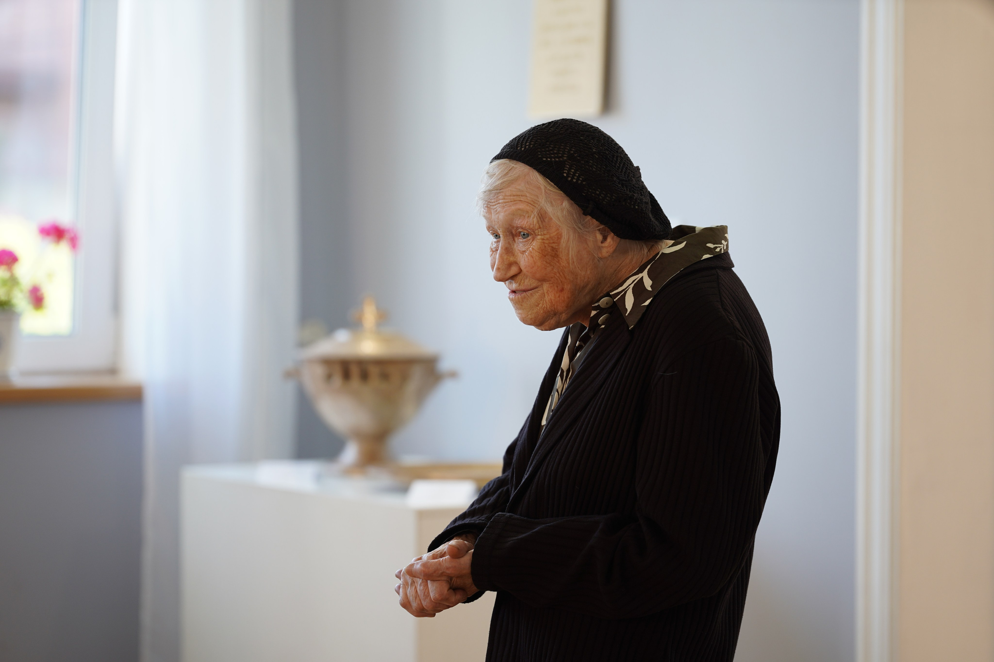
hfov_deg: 19.5
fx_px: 2899
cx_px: 497
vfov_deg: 13.0
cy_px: 331
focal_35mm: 105
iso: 200
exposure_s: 1/80
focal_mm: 105
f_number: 2.8
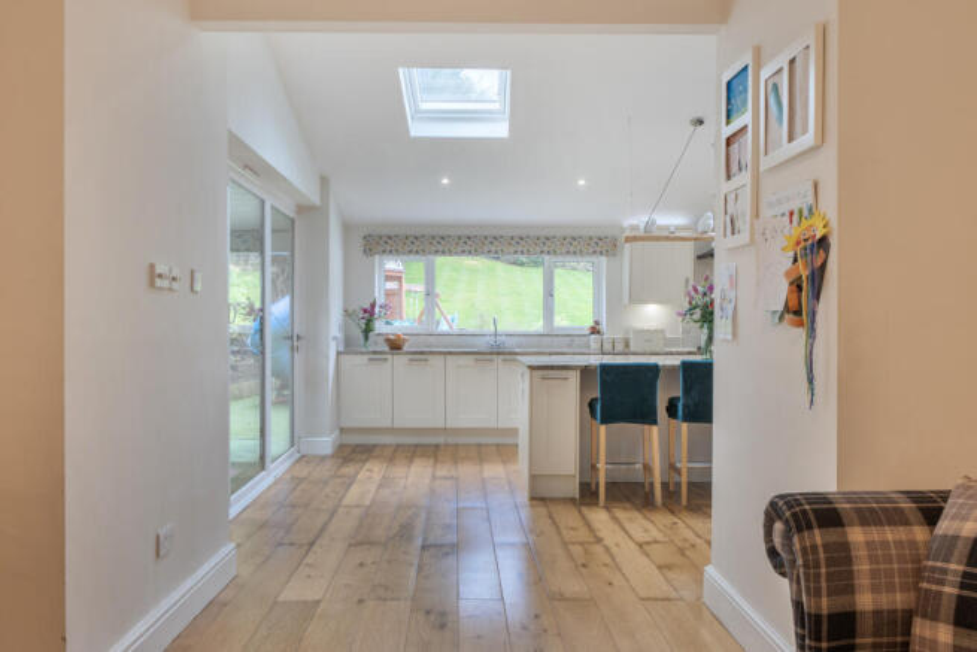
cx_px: 488
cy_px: 326
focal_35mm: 30
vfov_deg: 43.6
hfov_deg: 61.9
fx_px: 814
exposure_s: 1/2
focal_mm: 20
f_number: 8
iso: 100
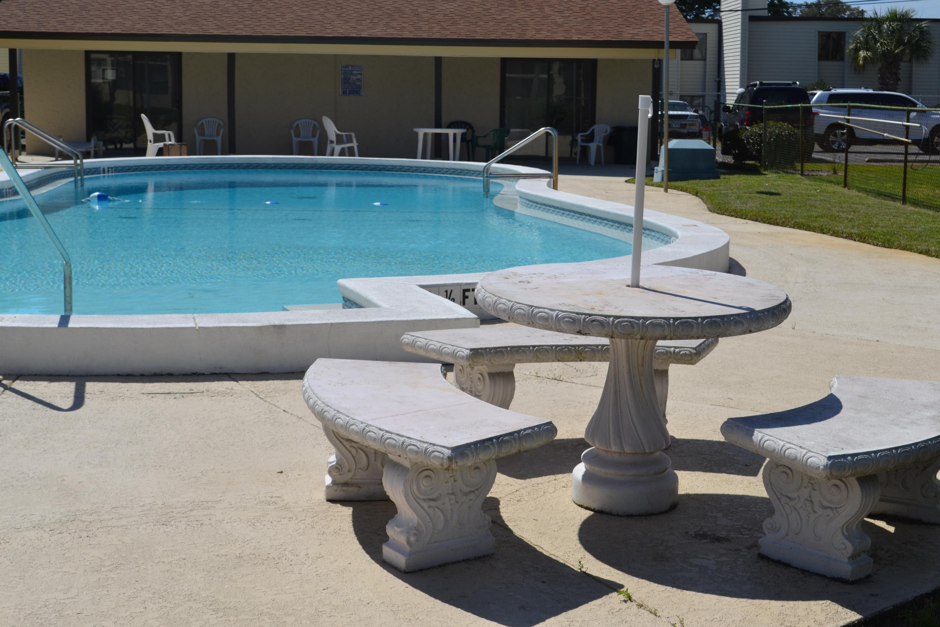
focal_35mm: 54
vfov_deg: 25.1
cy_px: 314
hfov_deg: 36.9
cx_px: 470
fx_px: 1410
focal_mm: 36
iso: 100
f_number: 10
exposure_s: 1/400
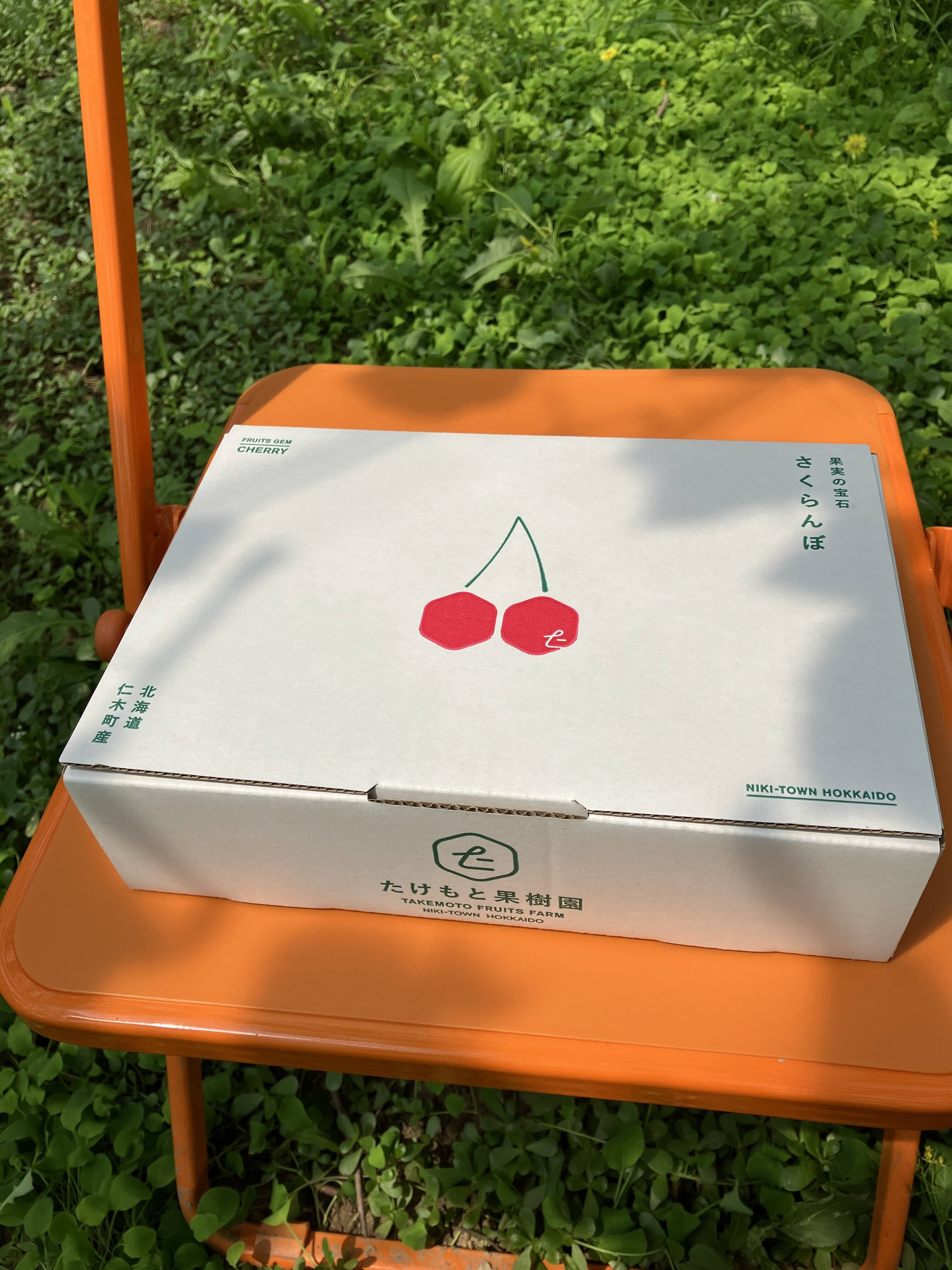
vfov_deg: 63.4
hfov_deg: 49.7
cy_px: 635
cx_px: 476
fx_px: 1027
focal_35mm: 28
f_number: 1.8
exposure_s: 1/3003
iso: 32
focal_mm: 3.99
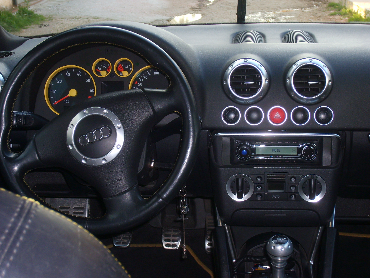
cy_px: 139
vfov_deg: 24.0
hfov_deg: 31.7
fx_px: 652
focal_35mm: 61
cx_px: 185
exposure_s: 1/60
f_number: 3.6
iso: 100
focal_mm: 10.3
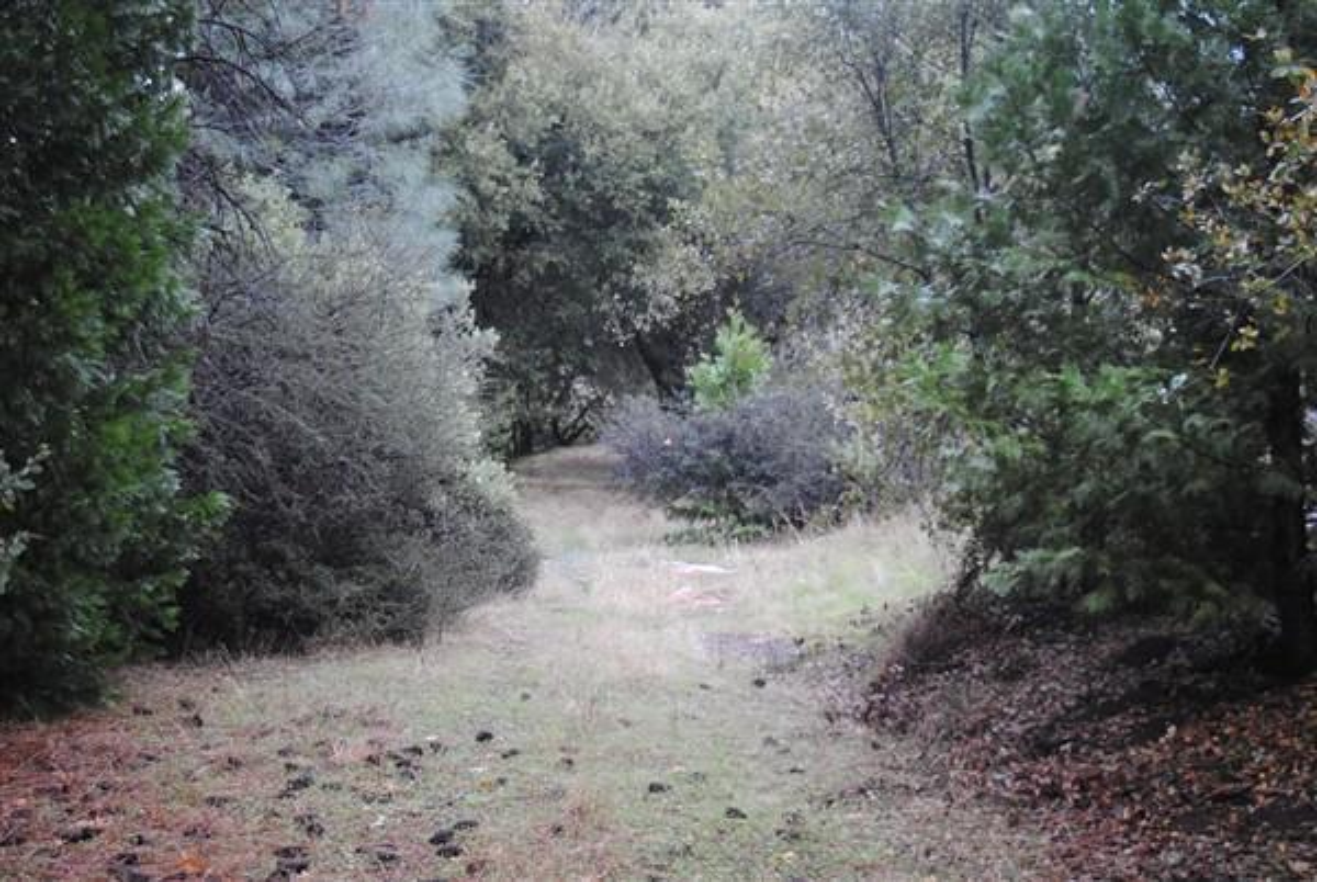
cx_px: 658
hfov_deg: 42.3
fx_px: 1704
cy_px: 441
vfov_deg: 29.0
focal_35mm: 46
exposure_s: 1/30
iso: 280
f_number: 4.2
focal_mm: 31
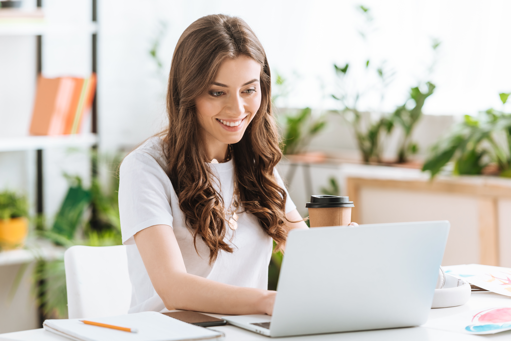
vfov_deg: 8.6
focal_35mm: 160
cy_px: 170
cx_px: 256
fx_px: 2272
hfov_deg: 12.8
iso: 160
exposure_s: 1/200
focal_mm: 160
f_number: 3.5
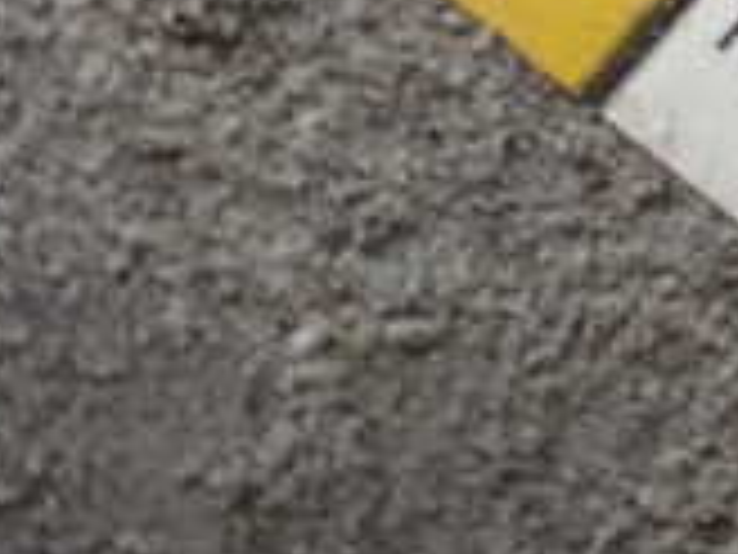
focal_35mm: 110
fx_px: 2345
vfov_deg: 13.3
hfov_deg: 15.9
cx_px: 1210
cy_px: 41
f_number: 2.3
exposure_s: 1/40
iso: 800
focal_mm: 5.4
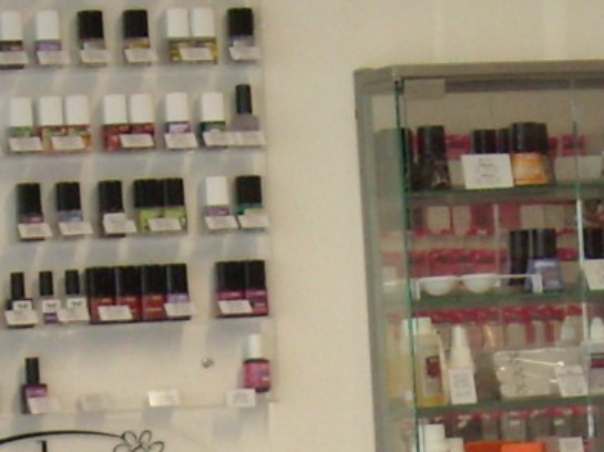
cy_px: 781
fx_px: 3174
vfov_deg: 7.9
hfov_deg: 10.9
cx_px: 333
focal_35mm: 182
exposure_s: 1/60
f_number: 2.8
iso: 183
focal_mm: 5.7
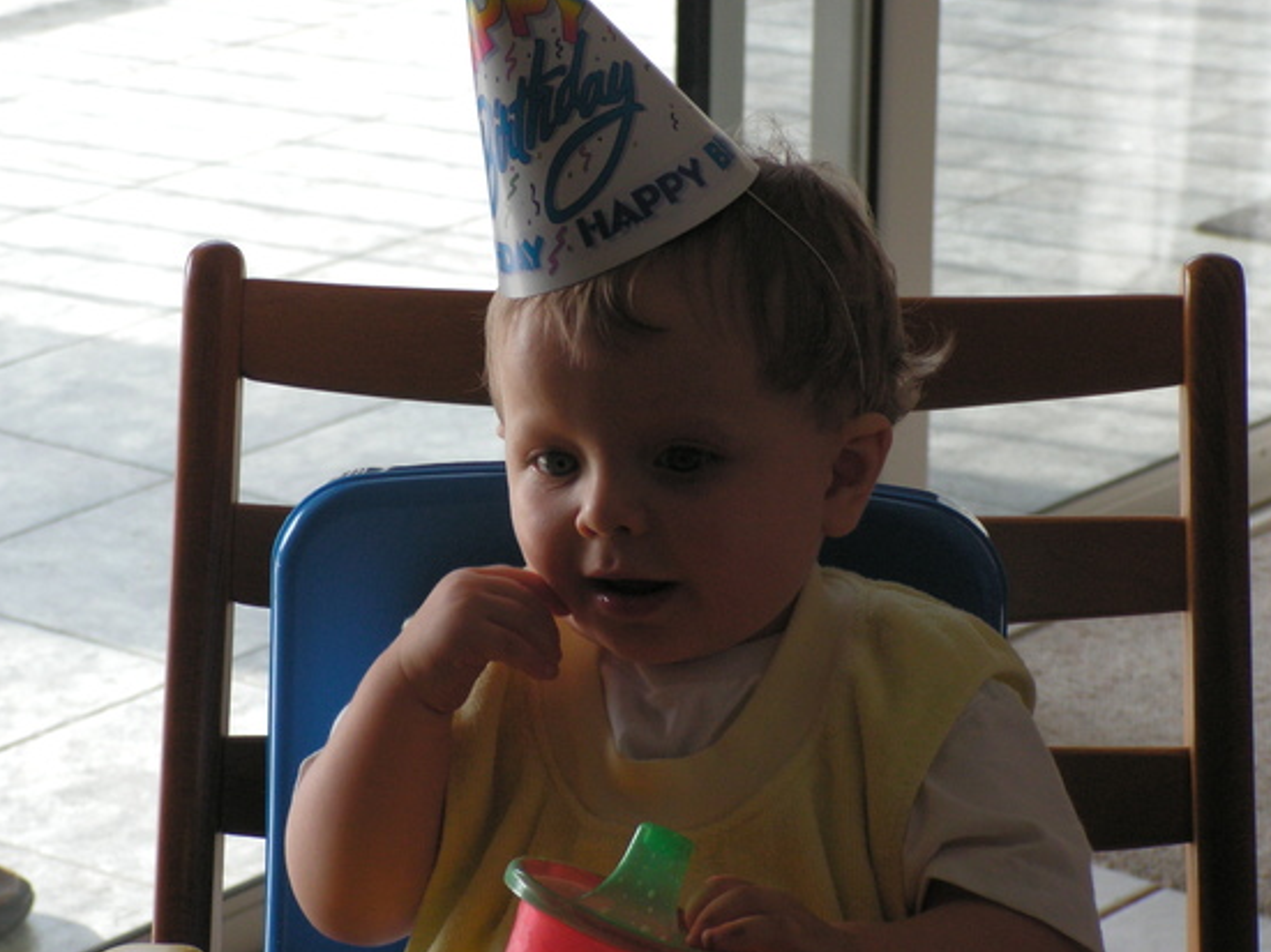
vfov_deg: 9.8
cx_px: 579
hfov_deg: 13.1
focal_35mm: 151
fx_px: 5543
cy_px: 463
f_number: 3.4
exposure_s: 1/200
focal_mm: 21.8
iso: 80
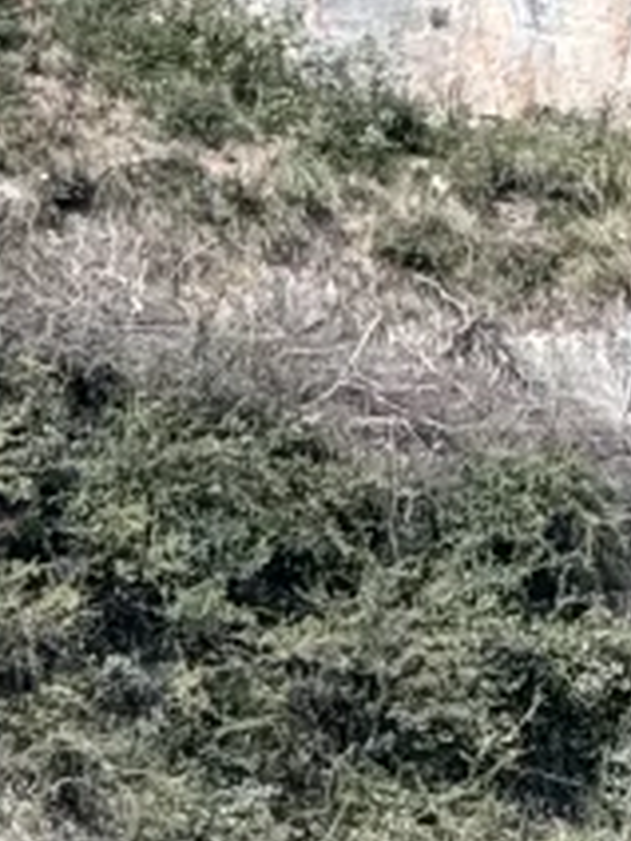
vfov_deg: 2.4
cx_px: 369
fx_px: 19833
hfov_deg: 1.8
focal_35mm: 816
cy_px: -516
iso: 64
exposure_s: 1/926
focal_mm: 15.66
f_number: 2.8
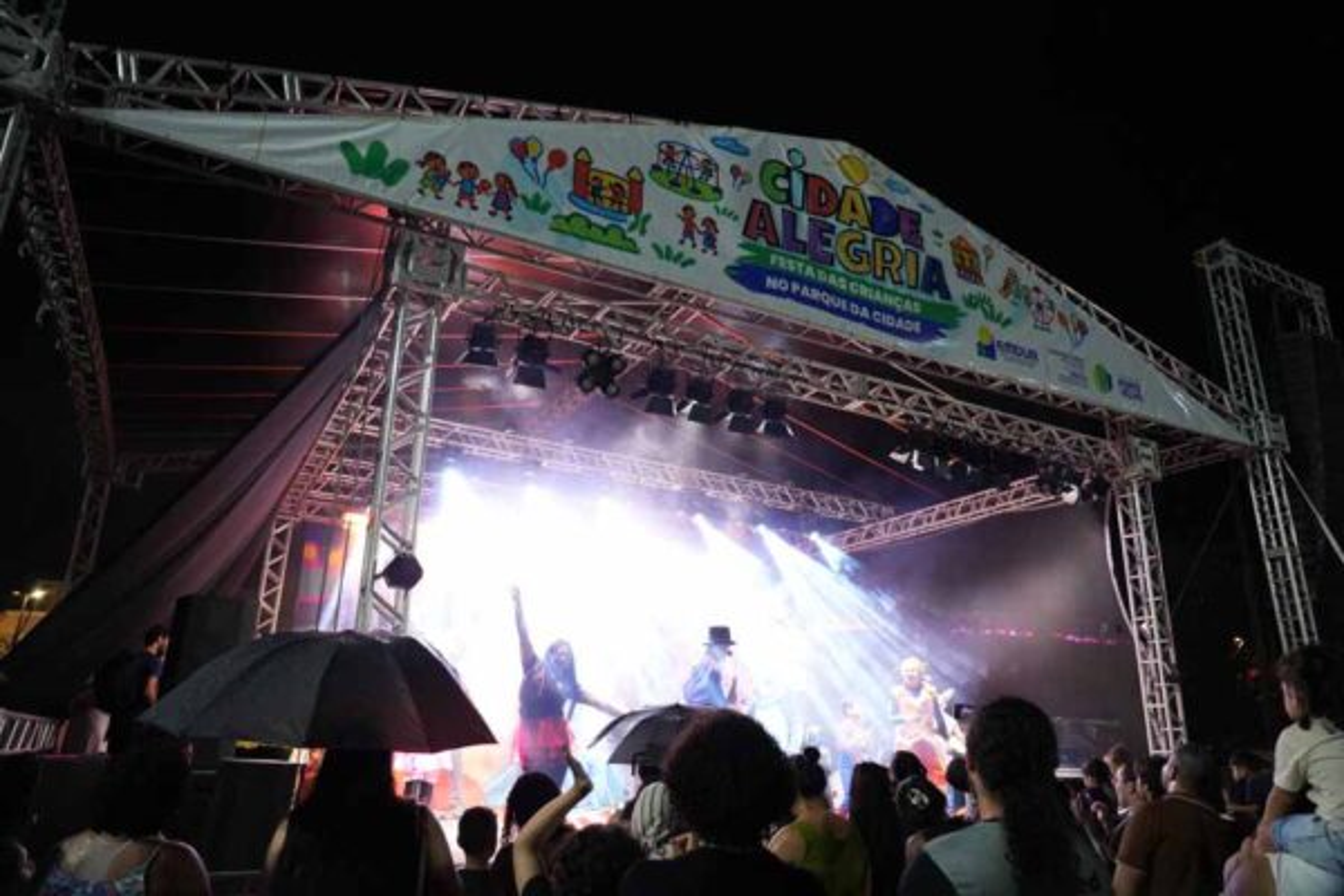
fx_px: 896
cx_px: 672
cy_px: 448
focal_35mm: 24
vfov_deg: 53.1
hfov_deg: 73.7
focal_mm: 24
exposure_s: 1/100
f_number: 4
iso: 2500
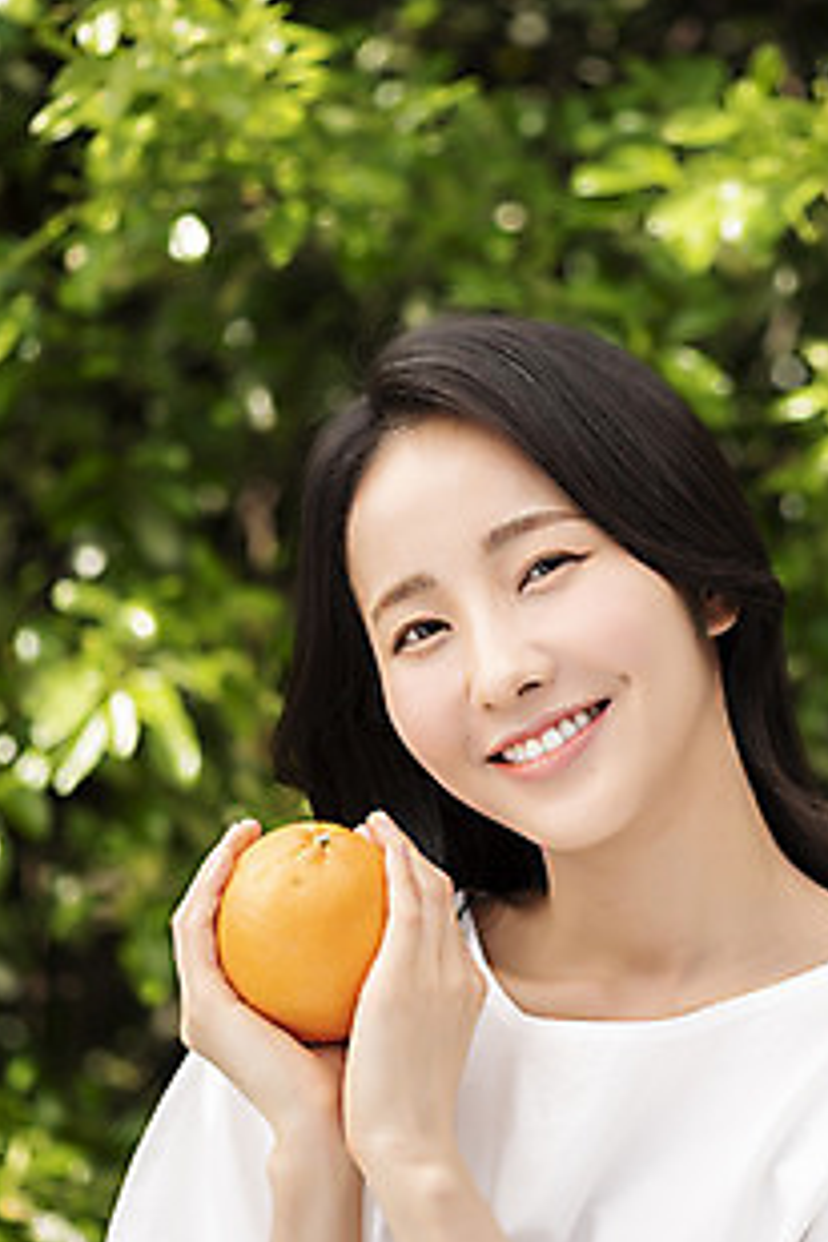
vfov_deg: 15.1
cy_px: 607
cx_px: 512
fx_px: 4692
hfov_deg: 10.1
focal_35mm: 136
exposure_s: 1/400
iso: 100
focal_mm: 105
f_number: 4
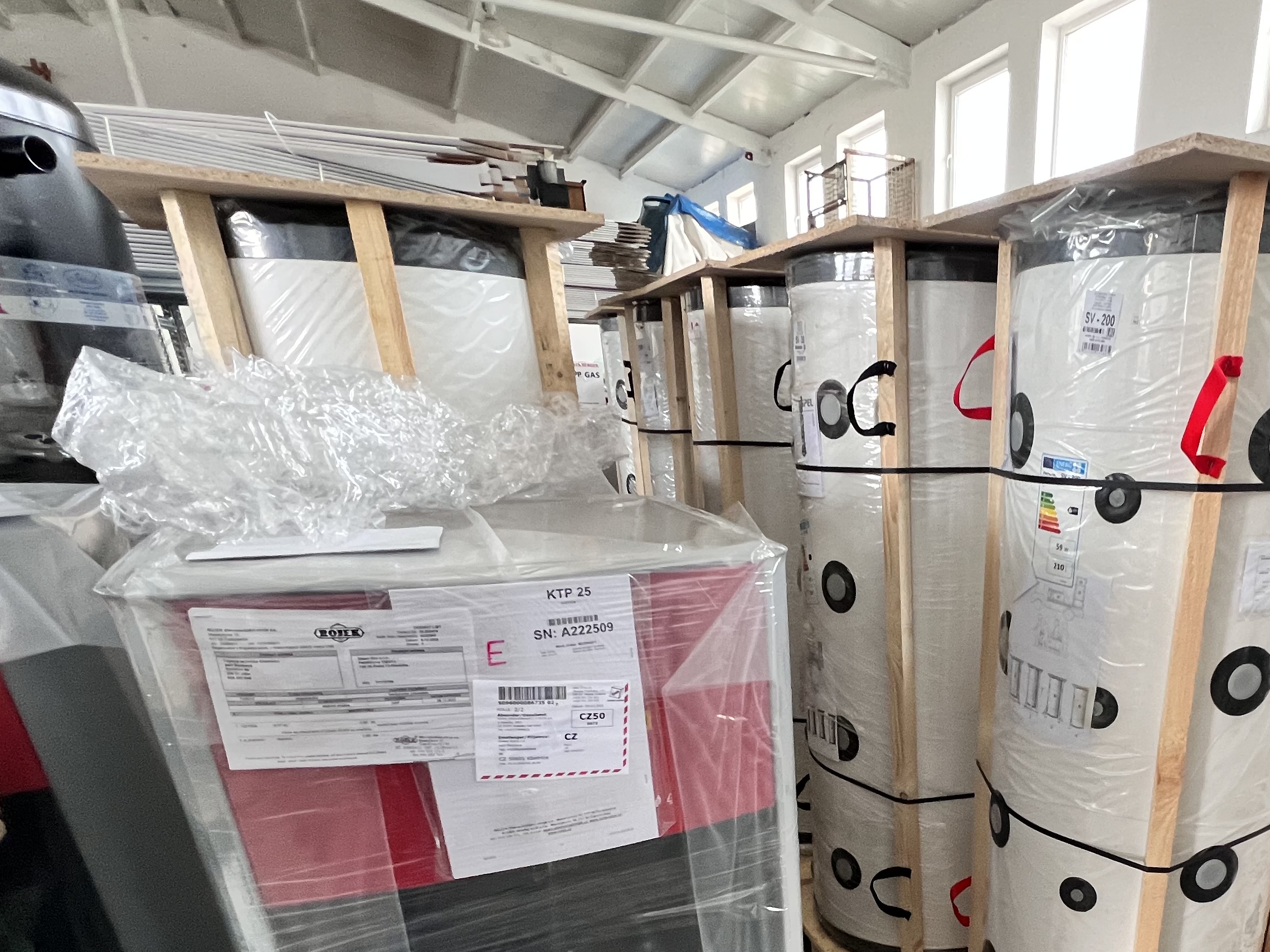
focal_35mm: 23
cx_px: 942
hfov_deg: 69.4
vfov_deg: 53.1
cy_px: 818
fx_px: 844
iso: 250
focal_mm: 1.57
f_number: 1.8
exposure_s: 1/88
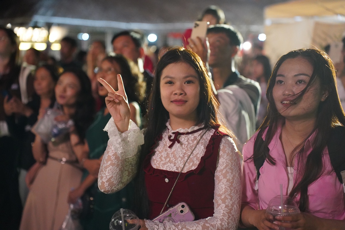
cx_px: 172
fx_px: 700
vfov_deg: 18.7
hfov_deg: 27.7
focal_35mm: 73
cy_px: 115
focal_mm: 73
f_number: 2.8
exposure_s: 1/80
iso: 10000
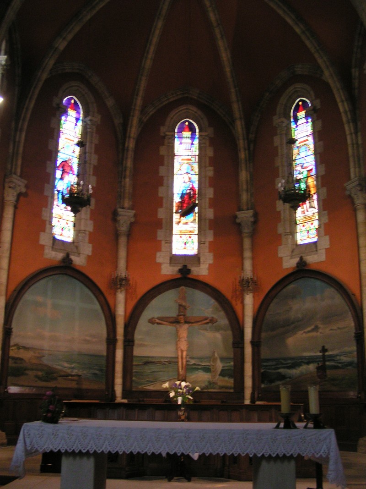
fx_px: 536
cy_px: 244
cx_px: 183
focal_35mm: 38
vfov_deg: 49.0
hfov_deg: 37.7
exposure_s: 1/13
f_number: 2.8
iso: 200
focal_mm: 5.8
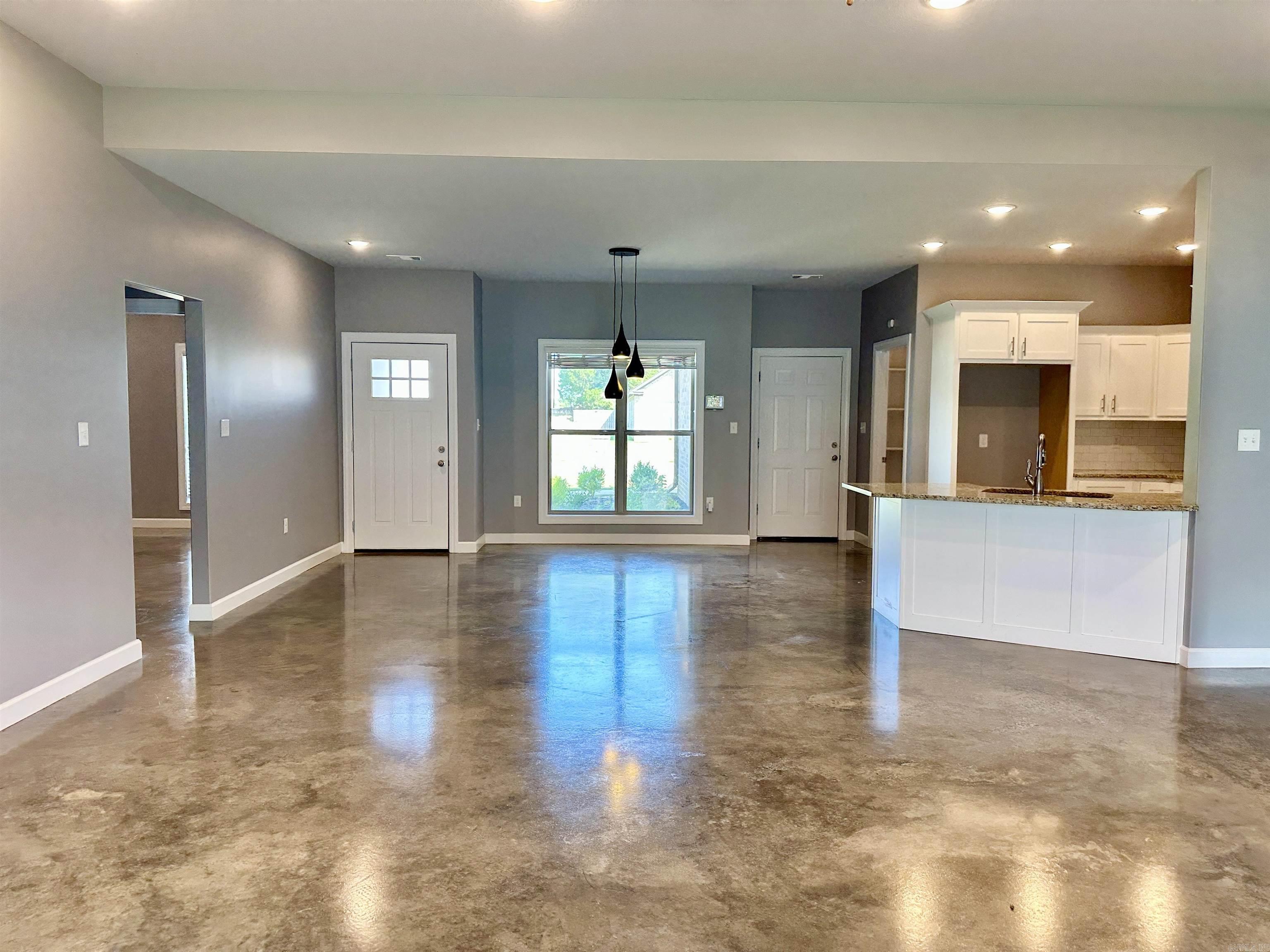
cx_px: 635
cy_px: 476
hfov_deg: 71.6
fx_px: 881
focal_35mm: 24
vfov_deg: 56.8
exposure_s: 1/120
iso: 200
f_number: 1.78
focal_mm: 6.86
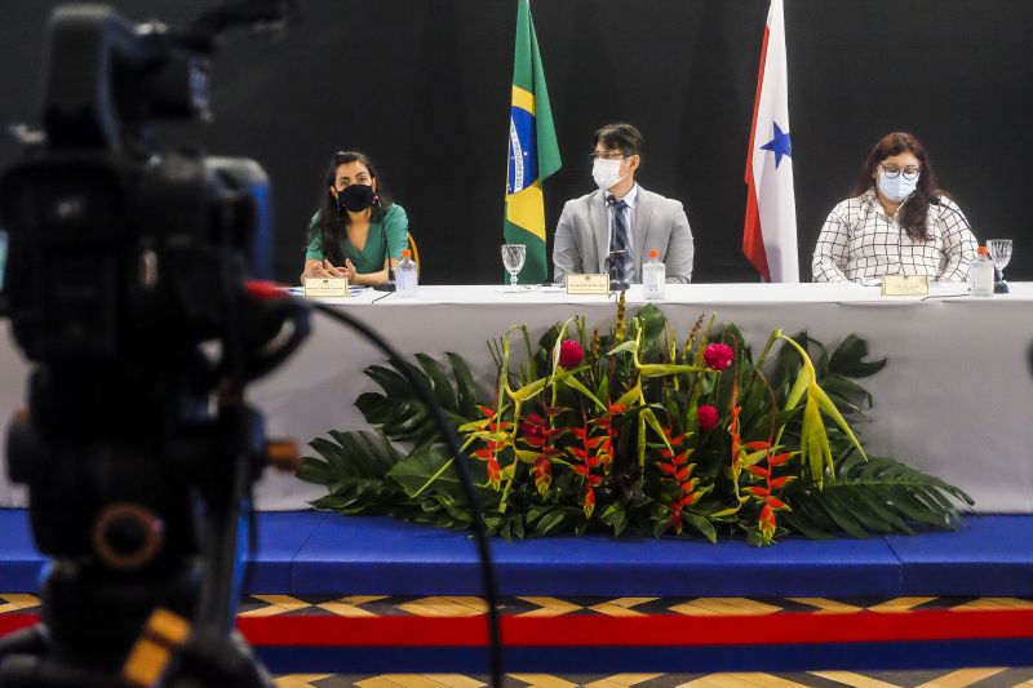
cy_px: 344
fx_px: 1520
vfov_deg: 25.5
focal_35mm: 53
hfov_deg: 37.5
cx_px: 516
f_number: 5.6
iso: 6400
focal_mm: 35.5
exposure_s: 1/180
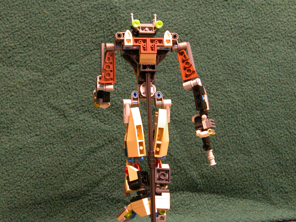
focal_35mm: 88
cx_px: 148
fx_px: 752
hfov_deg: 22.3
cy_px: 111
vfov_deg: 16.8
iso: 400
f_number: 4.4
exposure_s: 1/3.4
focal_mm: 22.3
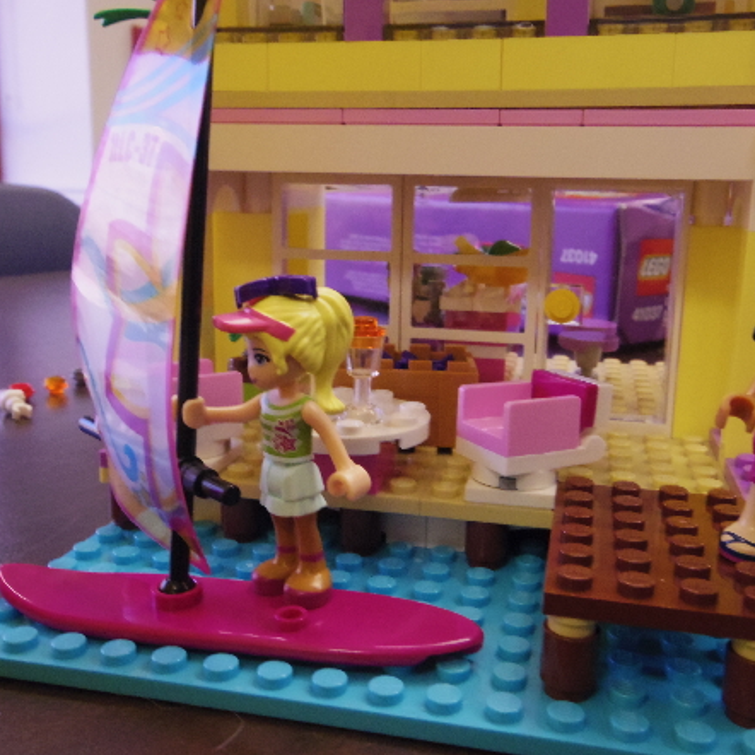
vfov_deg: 46.0
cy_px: 374
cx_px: 378
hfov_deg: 46.0
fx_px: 888
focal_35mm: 36
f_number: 4.5
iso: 1000
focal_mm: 5.4
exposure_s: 1/80
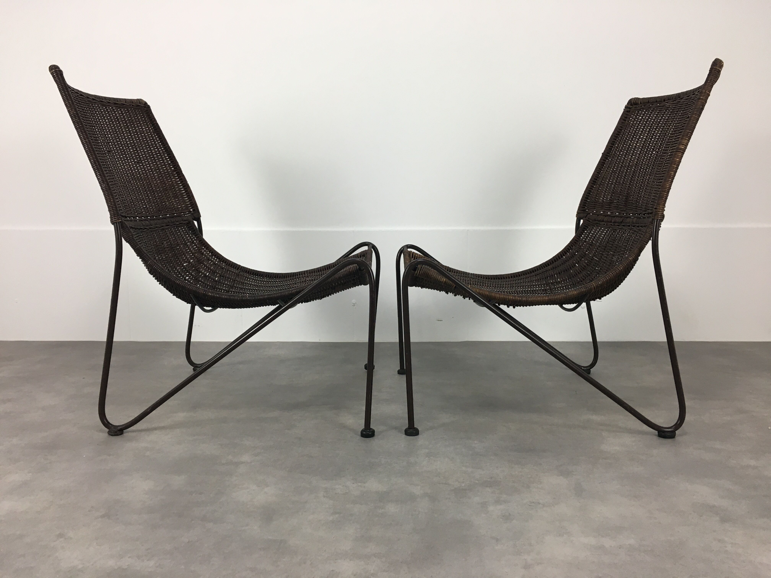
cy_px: 289
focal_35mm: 29
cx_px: 386
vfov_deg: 48.2
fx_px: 646
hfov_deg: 61.7
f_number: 2.2
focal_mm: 4.15
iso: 50
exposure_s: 1/33
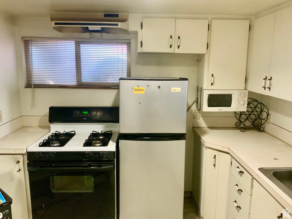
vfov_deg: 48.2
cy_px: 110
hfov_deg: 61.7
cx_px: 146
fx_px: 245
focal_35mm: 29
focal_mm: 3
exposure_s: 1/60
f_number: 1.8
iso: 200
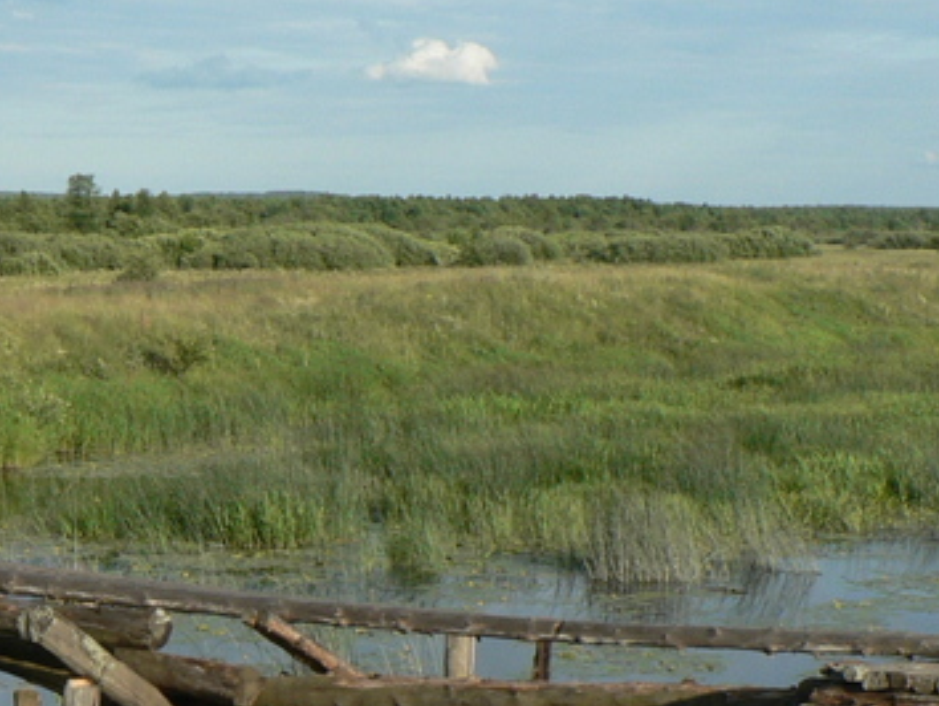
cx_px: -61
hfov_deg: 18.3
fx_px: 2823
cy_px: 568
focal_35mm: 104
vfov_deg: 14.2
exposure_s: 1/400
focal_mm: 6
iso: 80
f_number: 5
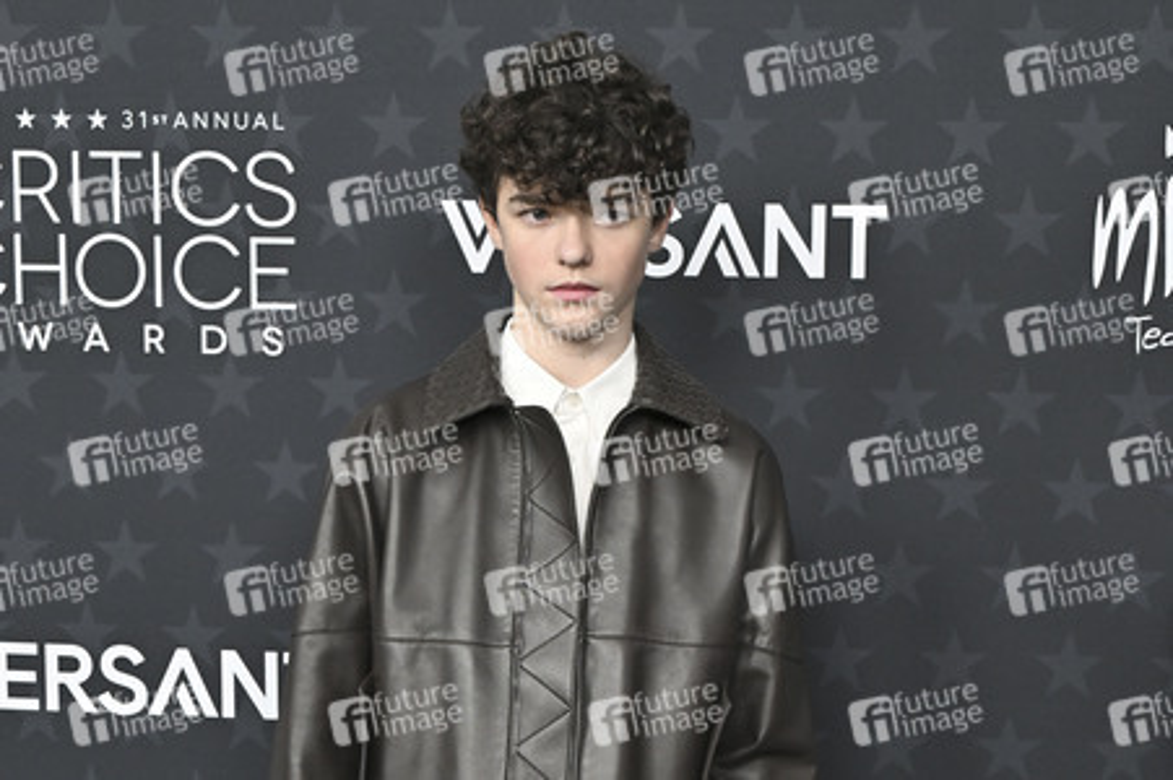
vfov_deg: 28.0
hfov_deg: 41.1
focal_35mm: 48
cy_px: 390
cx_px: 586
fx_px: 1563
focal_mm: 48
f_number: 5.6
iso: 1250
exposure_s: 1/320
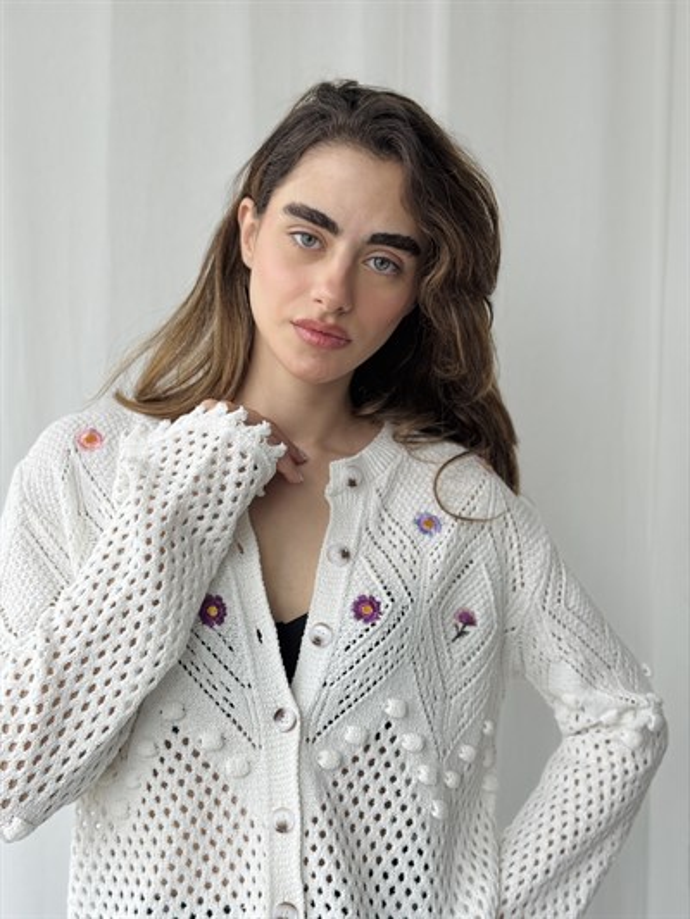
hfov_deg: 30.3
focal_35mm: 48
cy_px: 460
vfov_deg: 39.6
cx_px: 345
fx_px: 1275
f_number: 1.78
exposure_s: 1/166
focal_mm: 6.76
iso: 50
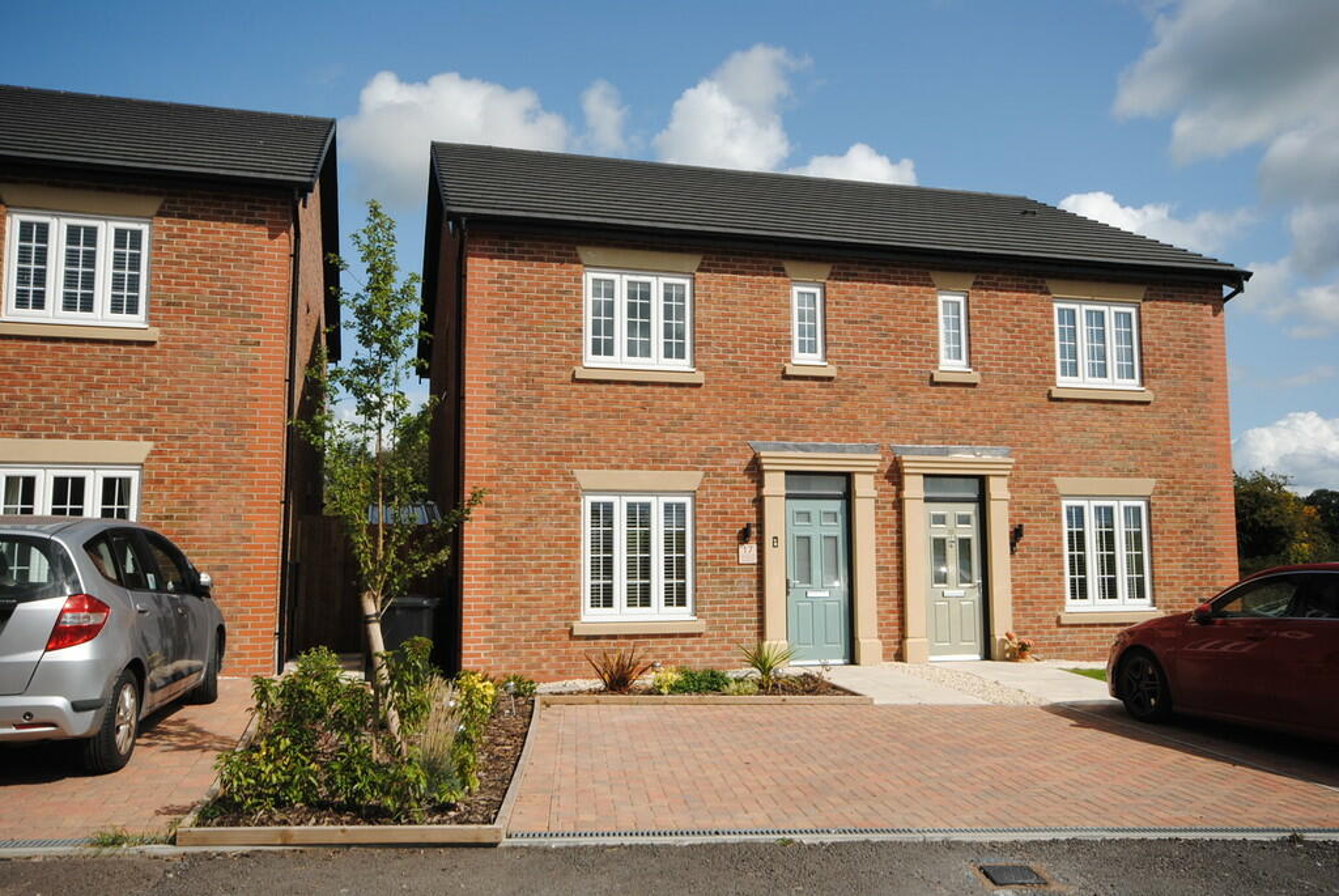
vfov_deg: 43.7
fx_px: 1117
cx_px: 670
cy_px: 448
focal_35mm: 30
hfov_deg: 61.9
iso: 100
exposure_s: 1/200
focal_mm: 20
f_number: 11
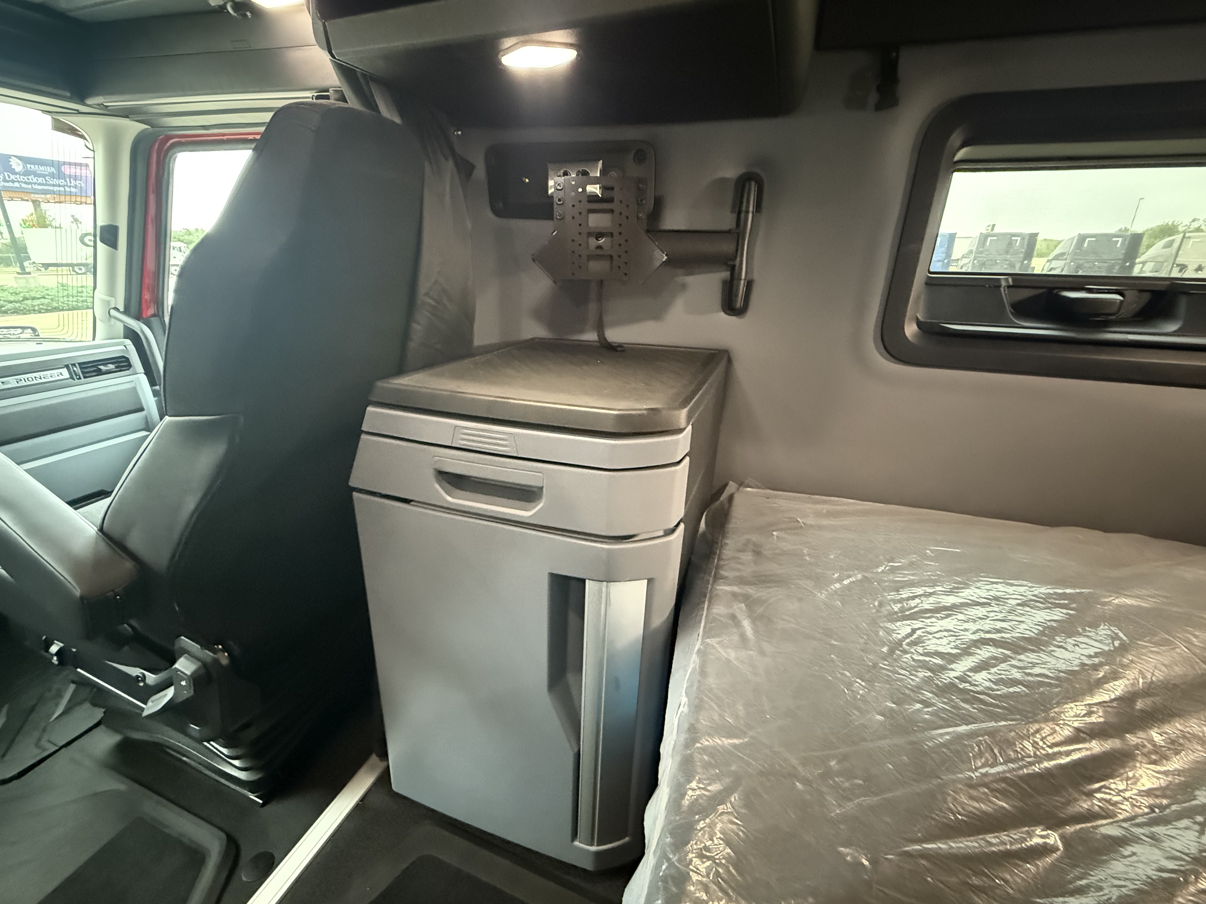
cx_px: 580
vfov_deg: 81.7
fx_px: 523
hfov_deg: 98.1
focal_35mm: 15
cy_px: 438
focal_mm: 2.22
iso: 1600
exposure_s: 1/35
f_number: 2.2
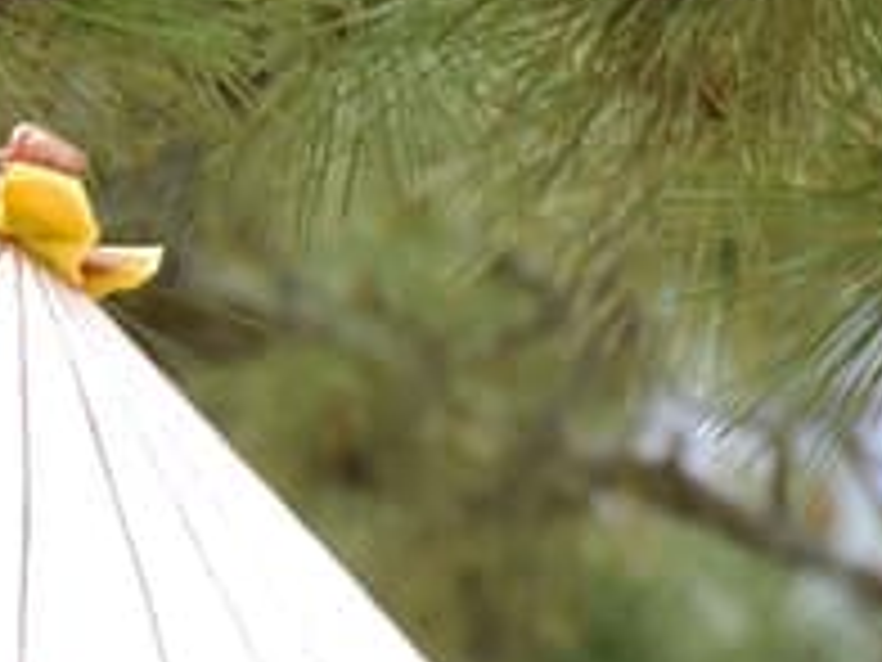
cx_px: -1066
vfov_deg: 1.0
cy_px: 1732
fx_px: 36054
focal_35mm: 1415
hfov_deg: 1.4
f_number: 8
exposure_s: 1/2000
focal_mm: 200
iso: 2000
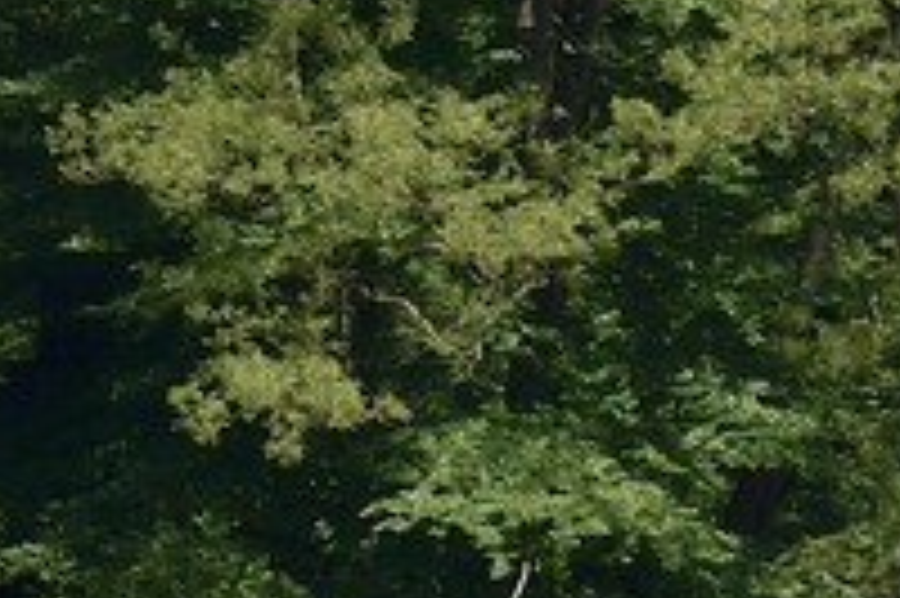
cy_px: 1897
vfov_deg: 1.0
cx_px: -2128
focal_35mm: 1438
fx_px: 35920
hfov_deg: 1.4
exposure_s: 1/400
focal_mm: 180
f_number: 10
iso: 200
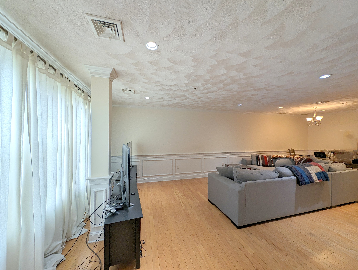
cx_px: 179
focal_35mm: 12
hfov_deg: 110.5
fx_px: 124
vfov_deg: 94.6
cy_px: 135
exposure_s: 1/120
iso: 72
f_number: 1.95
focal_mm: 2.23
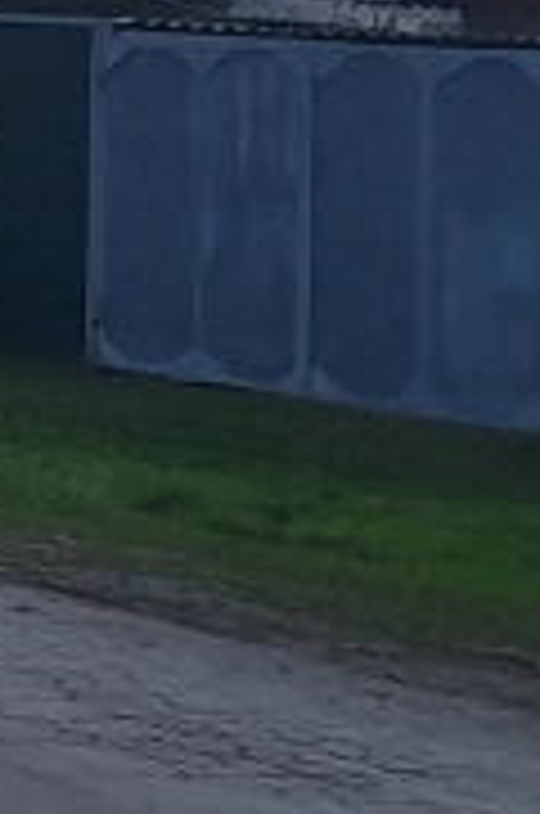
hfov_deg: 7.2
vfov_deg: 12.2
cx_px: -1134
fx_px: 3749
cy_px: -11
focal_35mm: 166
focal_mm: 5.54
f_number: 1.8
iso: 40
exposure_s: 1/7299
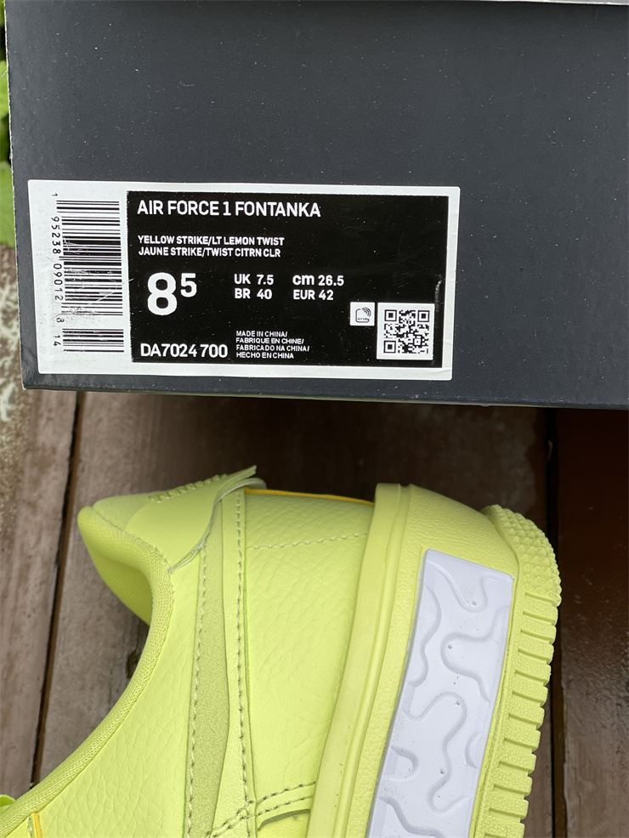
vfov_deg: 30.3
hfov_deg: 22.9
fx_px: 1550
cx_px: 314
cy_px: 419
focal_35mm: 64
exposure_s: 1/121
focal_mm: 7.5
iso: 32
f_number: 2.2
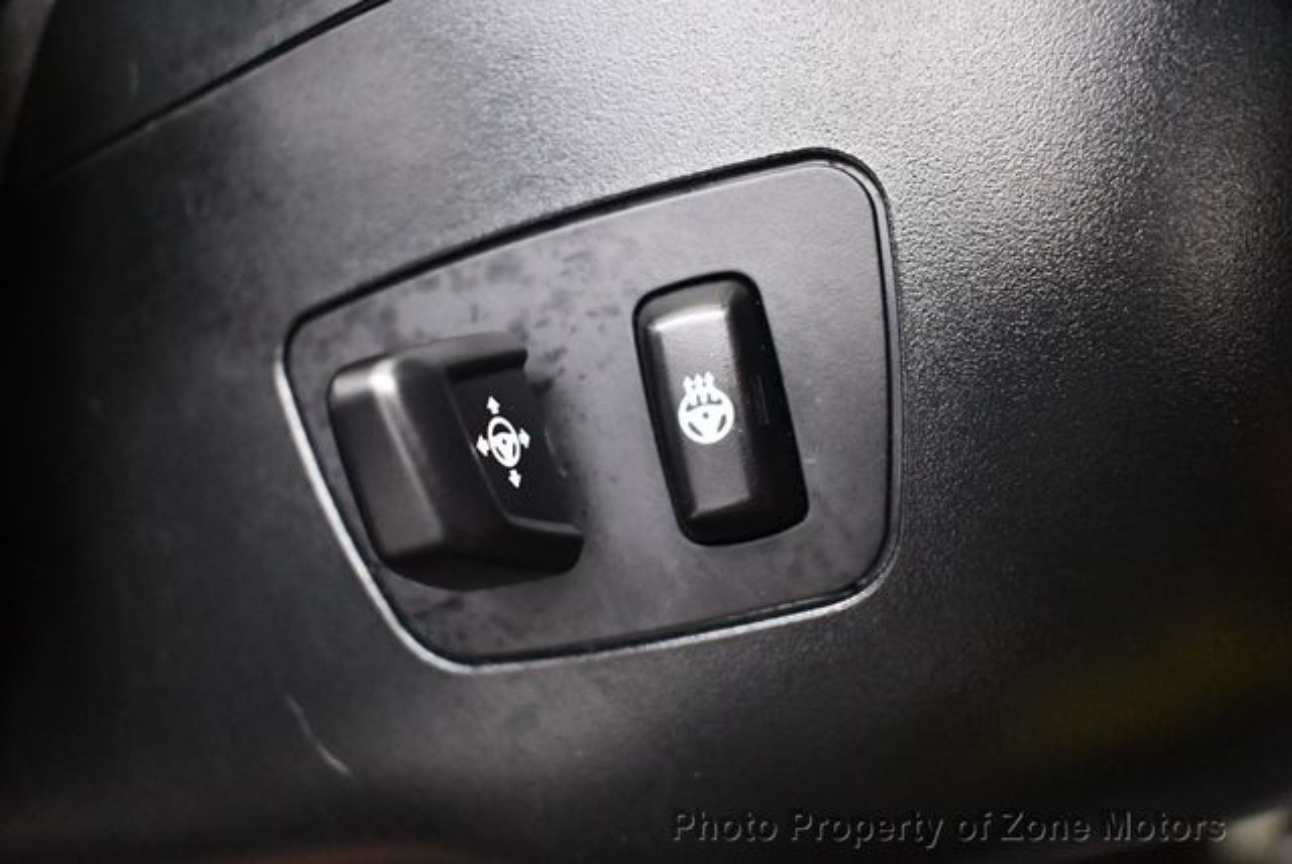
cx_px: 646
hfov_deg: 44.5
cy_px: 432
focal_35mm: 44
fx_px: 1581
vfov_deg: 30.6
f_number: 3.8
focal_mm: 22
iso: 5600
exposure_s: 1/60
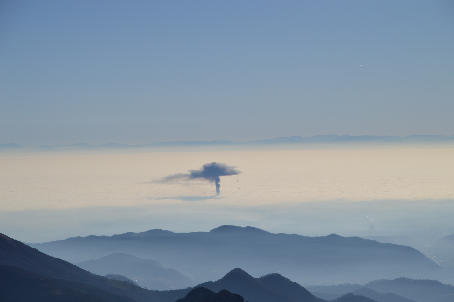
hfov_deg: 19.5
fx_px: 1323
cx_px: 227
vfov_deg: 13.0
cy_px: 151
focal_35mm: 105
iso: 100
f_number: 5.6
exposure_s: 1/2000
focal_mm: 70
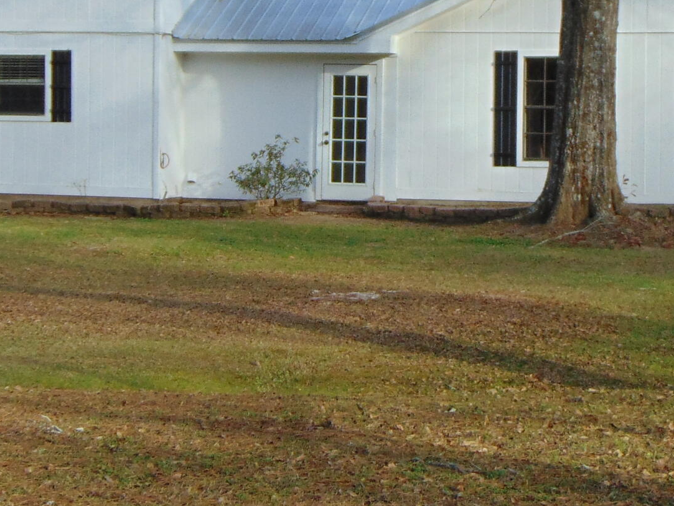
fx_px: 2104
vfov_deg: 13.7
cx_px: 303
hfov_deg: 18.2
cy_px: 155
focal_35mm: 108
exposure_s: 1/320
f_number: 3.3
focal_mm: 6.9
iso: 80
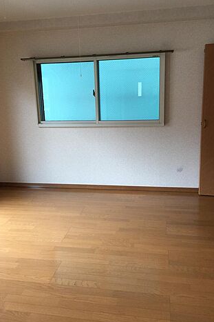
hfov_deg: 42.3
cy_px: 159
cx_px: 107
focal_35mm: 31
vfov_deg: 60.3
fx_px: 277
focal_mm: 4.15
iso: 50
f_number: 2.2
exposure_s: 1/30
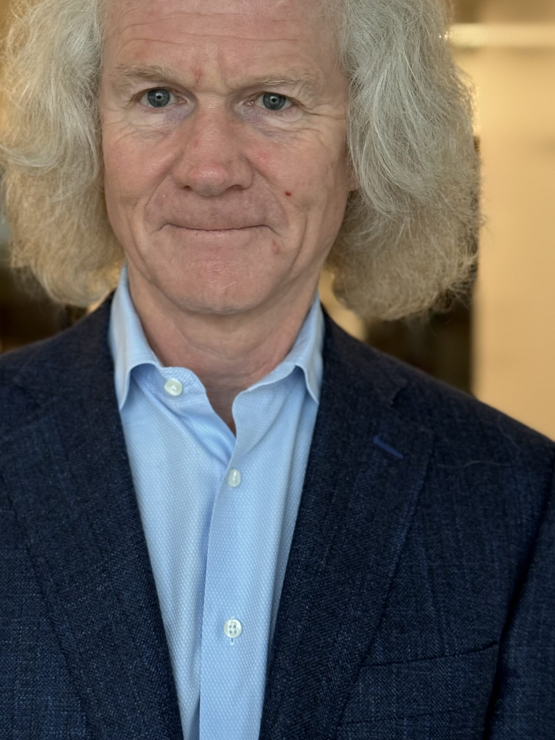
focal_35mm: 71
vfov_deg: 27.3
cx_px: 187
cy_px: 269
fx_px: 1518
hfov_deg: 20.7
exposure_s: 1/60
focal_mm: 6.76
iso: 125
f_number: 1.78
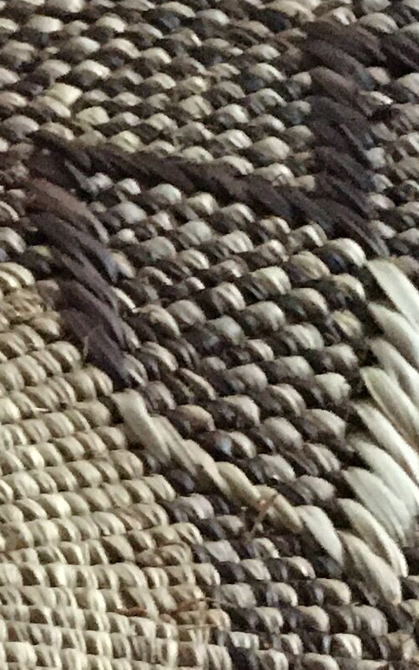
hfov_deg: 7.8
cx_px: -673
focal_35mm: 153
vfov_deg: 13.6
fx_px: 2796
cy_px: 505
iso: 250
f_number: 2.2
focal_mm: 4.15
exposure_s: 1/17
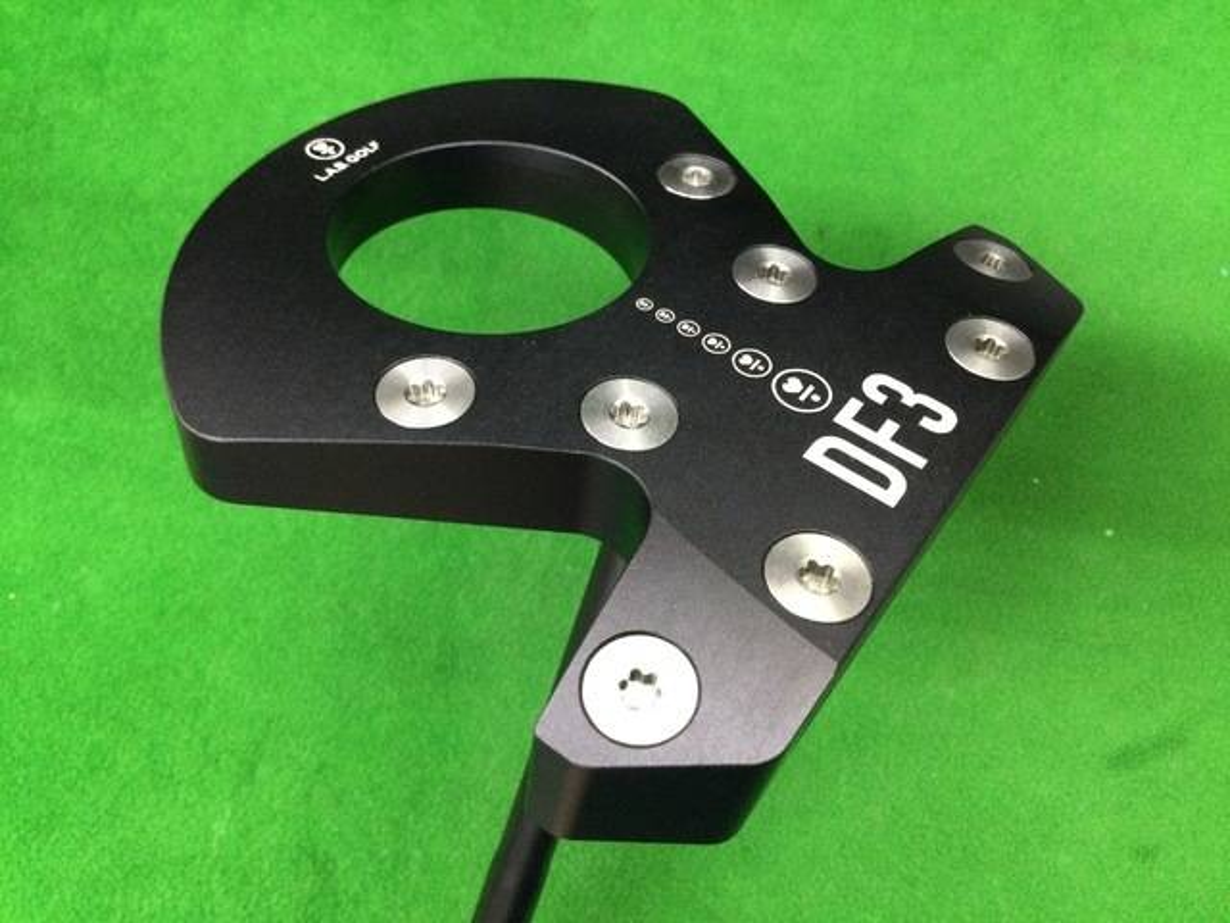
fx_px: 1102
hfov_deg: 58.4
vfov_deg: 45.4
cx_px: 615
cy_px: 462
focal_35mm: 31
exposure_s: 1/24
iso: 200
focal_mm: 3.3
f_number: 2.4
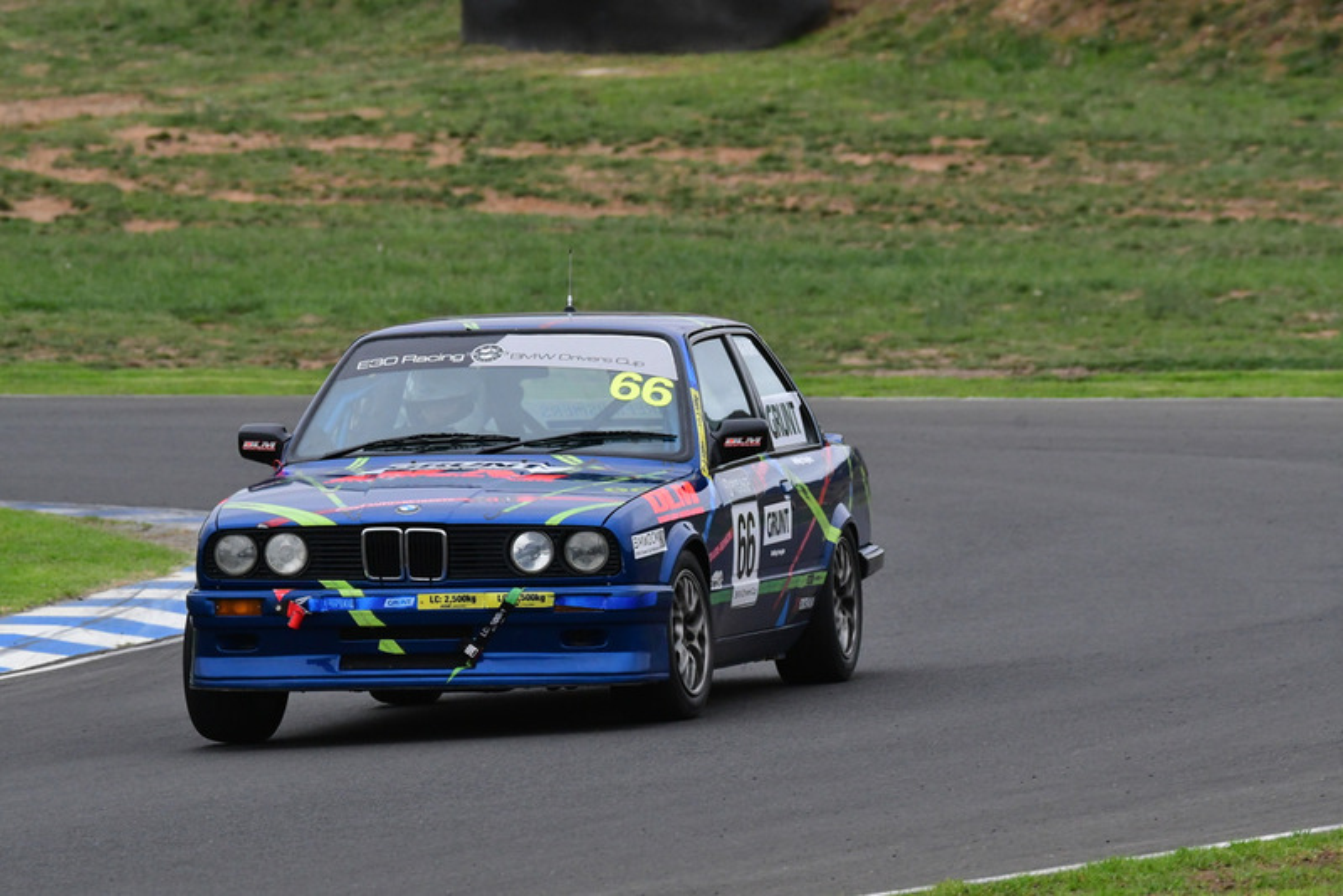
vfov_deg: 2.6
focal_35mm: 525
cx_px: 672
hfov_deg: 3.9
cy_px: 448
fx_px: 19591
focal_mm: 350
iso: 2000
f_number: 10
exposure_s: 1/640
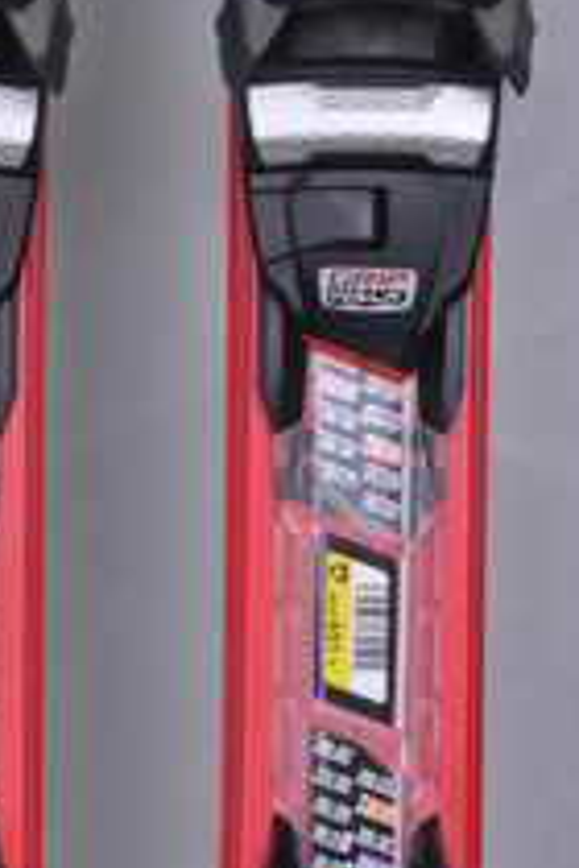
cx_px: 126
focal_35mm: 241
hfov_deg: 5.7
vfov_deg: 8.5
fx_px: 5815
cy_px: 703
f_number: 9.5
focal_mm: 75
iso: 3200
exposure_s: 1/125
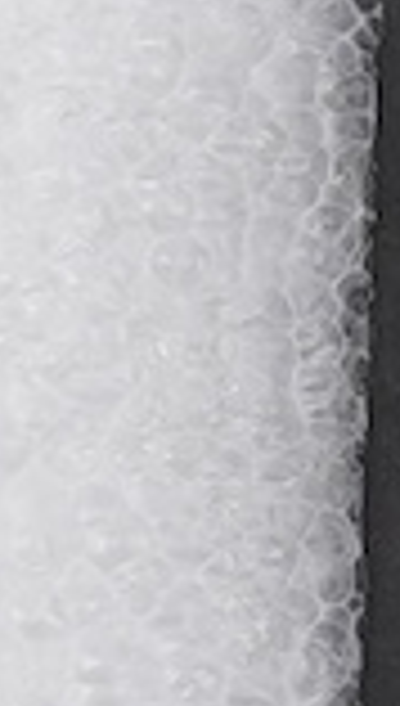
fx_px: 9466
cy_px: -726
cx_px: -3126
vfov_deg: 4.2
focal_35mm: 505
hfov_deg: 2.2
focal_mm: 30
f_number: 18
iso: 400
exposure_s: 1/125
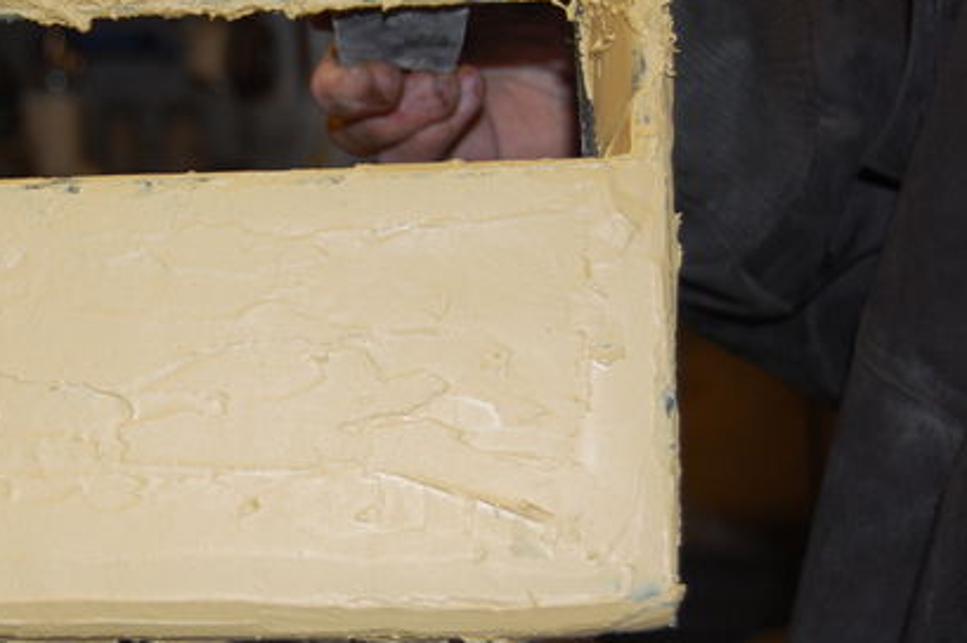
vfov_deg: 18.7
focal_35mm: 73
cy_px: 279
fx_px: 1953
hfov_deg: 27.3
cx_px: 215
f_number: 4.5
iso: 400
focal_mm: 31
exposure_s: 1/60
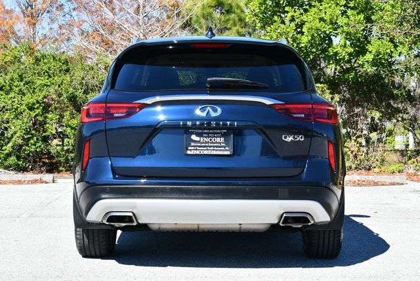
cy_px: 140
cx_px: 210
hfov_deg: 25.3
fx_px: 934
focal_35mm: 80
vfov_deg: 17.1
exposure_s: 1/250
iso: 160
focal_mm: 40
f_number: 8
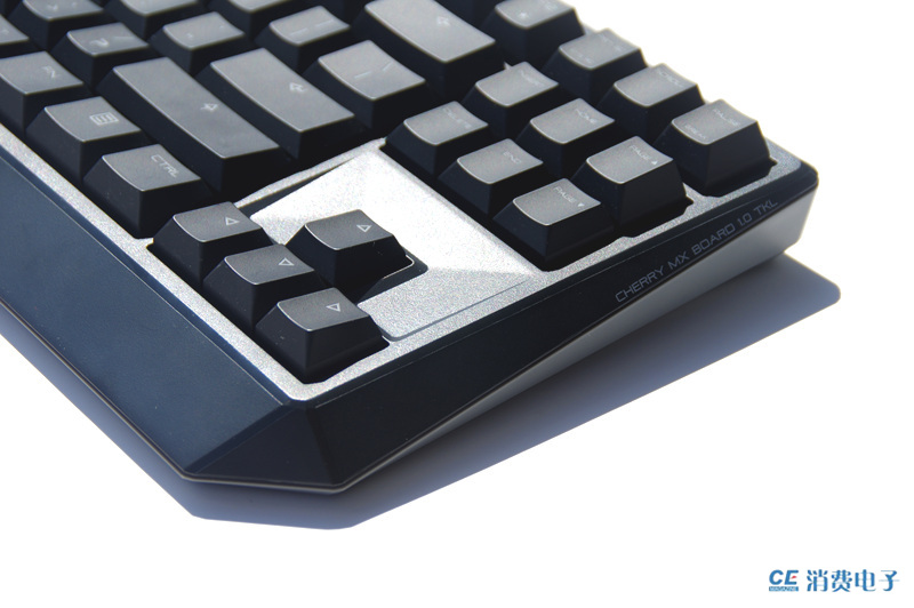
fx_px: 2968
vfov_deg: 11.7
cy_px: 304
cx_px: 457
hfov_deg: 17.5
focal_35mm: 117
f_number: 8
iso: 100
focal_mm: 78
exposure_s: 1/250
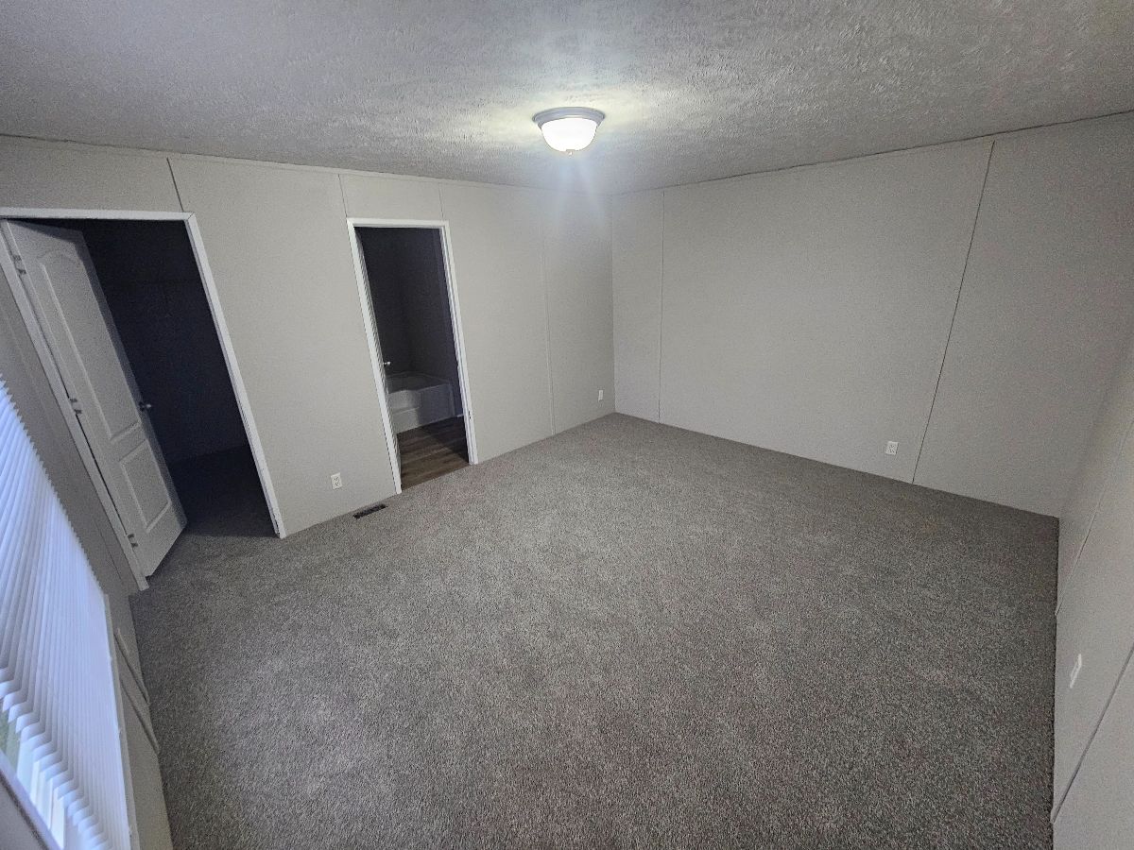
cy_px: 425
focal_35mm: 13
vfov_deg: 89.9
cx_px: 567
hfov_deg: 106.2
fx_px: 426
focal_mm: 2.2
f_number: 2.2
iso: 400
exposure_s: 1/60
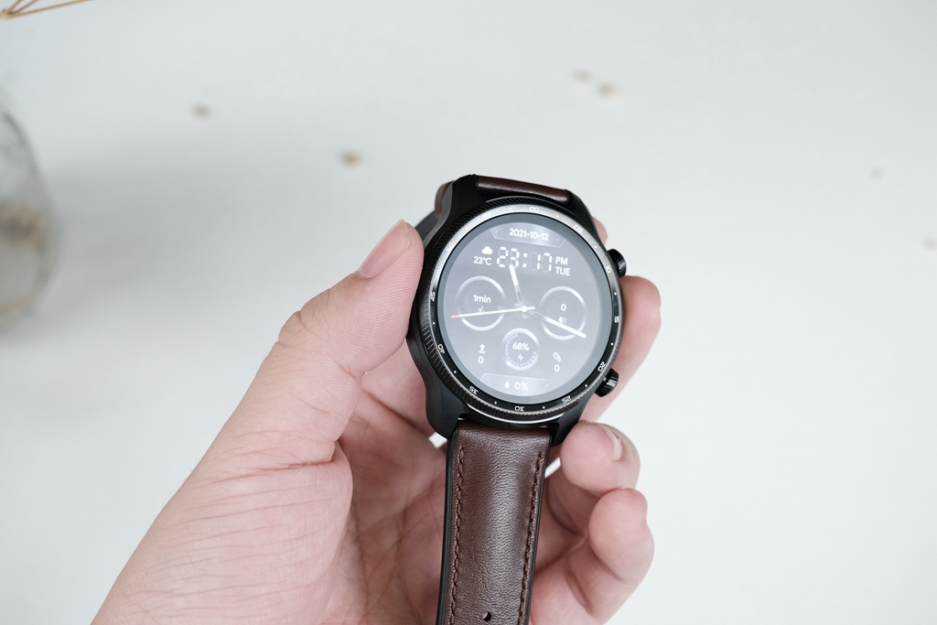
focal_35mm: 51
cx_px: 468
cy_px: 312
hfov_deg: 38.9
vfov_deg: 26.5
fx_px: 1328
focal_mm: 34.2
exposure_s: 1/70
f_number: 5.6
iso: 1600
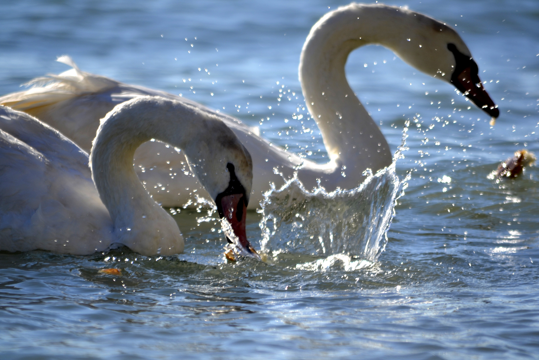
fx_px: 6737
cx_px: 270
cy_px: 180
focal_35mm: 450
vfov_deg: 3.1
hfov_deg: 4.6
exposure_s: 1/500
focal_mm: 300
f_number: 5.6
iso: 100
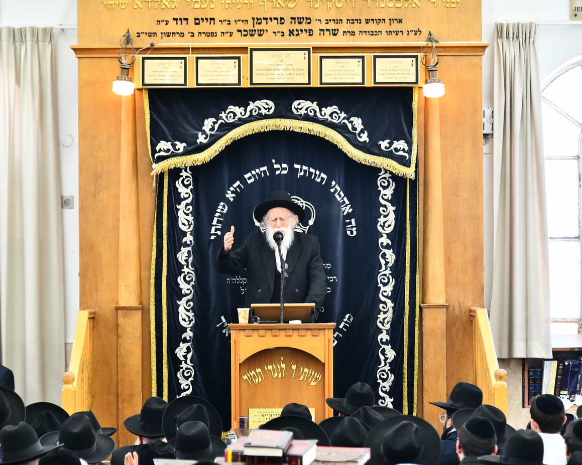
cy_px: 232
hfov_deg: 12.6
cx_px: 276
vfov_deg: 10.1
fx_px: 2635
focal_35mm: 153
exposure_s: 1/125
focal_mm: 135
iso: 1250
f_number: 5.6
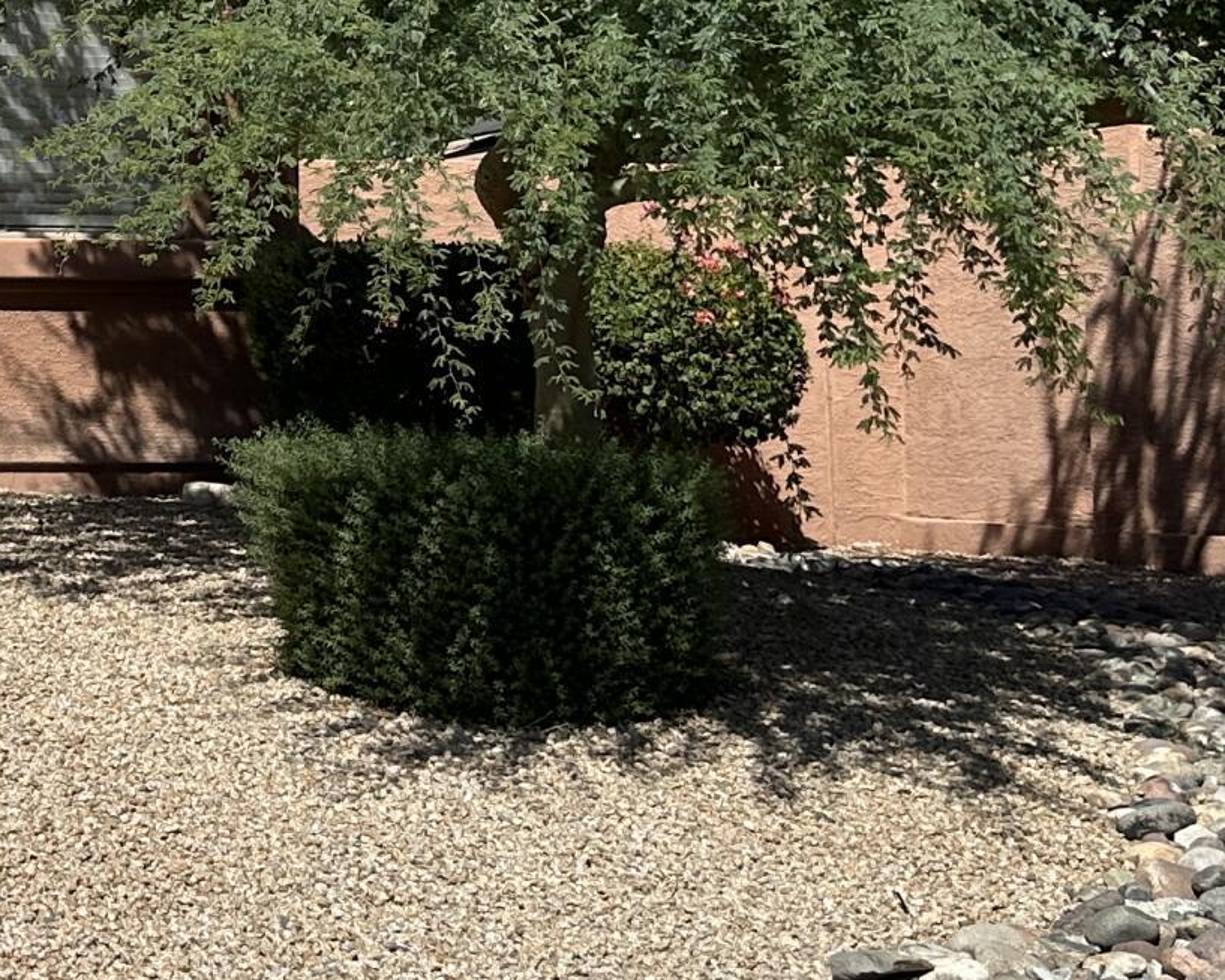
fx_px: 3119
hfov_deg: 20.6
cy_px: 79
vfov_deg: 17.6
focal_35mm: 86
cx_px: -301
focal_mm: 6.86
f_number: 1.78
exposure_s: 1/6211
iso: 80
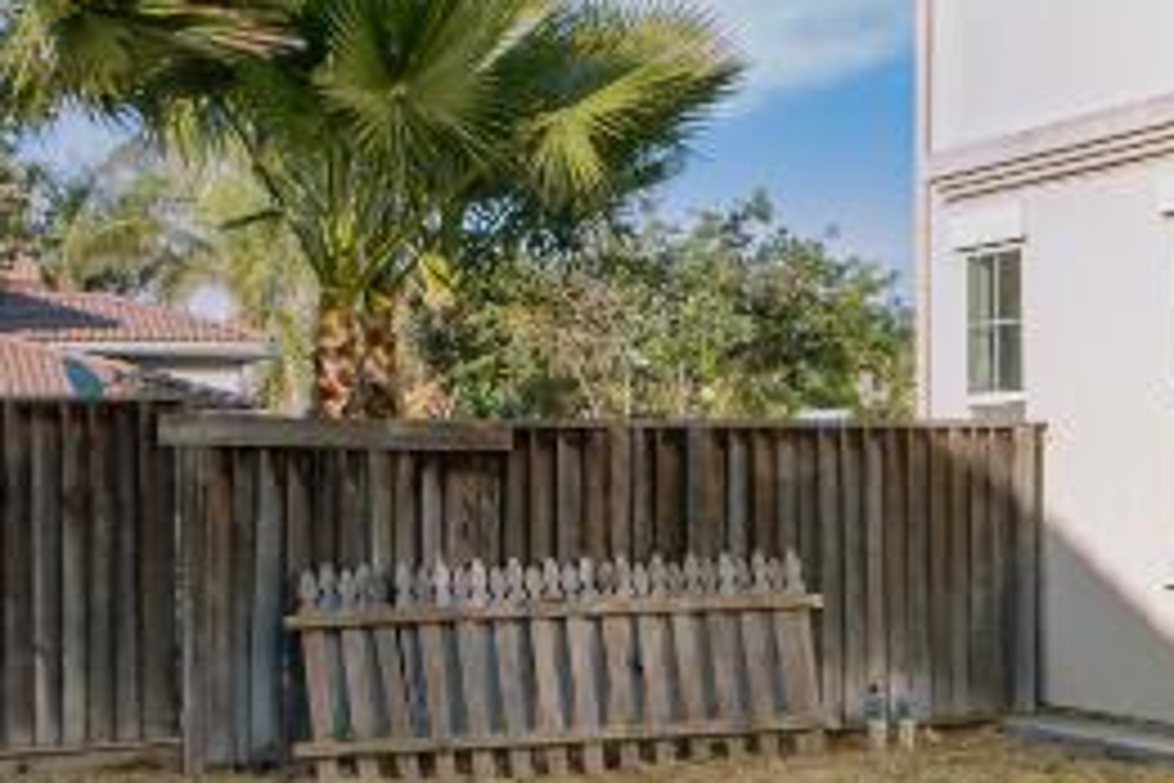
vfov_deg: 14.4
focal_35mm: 95
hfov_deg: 19.1
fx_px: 3094
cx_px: 1714
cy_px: 466
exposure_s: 1/125
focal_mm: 11
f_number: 10
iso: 125
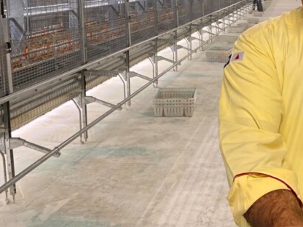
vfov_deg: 22.8
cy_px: 74
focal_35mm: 64
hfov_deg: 28.3
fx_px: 560
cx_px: 306
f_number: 1.8
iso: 250
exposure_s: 1/60
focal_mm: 4.25
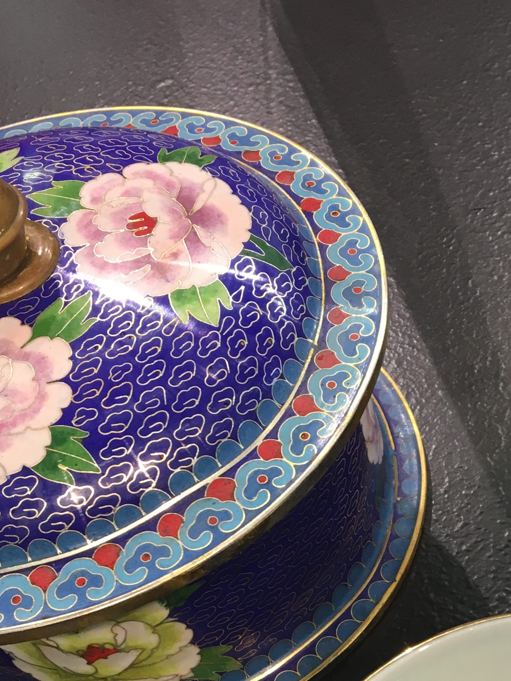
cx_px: 407
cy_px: 585
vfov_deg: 30.6
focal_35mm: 61
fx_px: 1201
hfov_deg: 23.7
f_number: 2.2
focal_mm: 4.15
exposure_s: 1/33
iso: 40
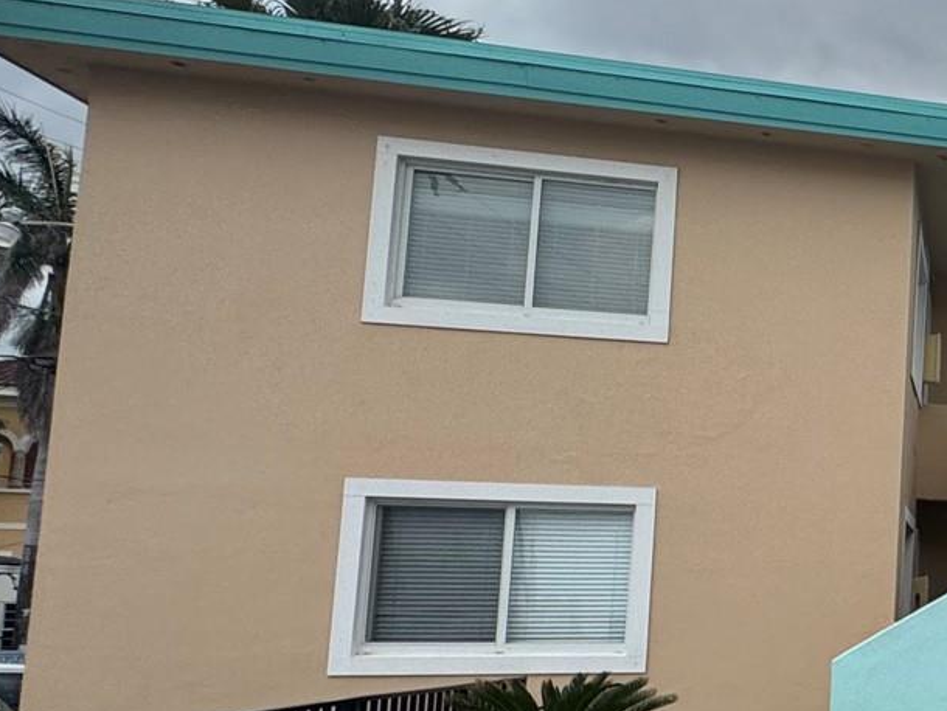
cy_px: 494
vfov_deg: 30.6
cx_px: 1458
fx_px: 1286
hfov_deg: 26.9
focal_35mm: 47
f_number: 2.2
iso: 40
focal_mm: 2.22
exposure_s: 1/675
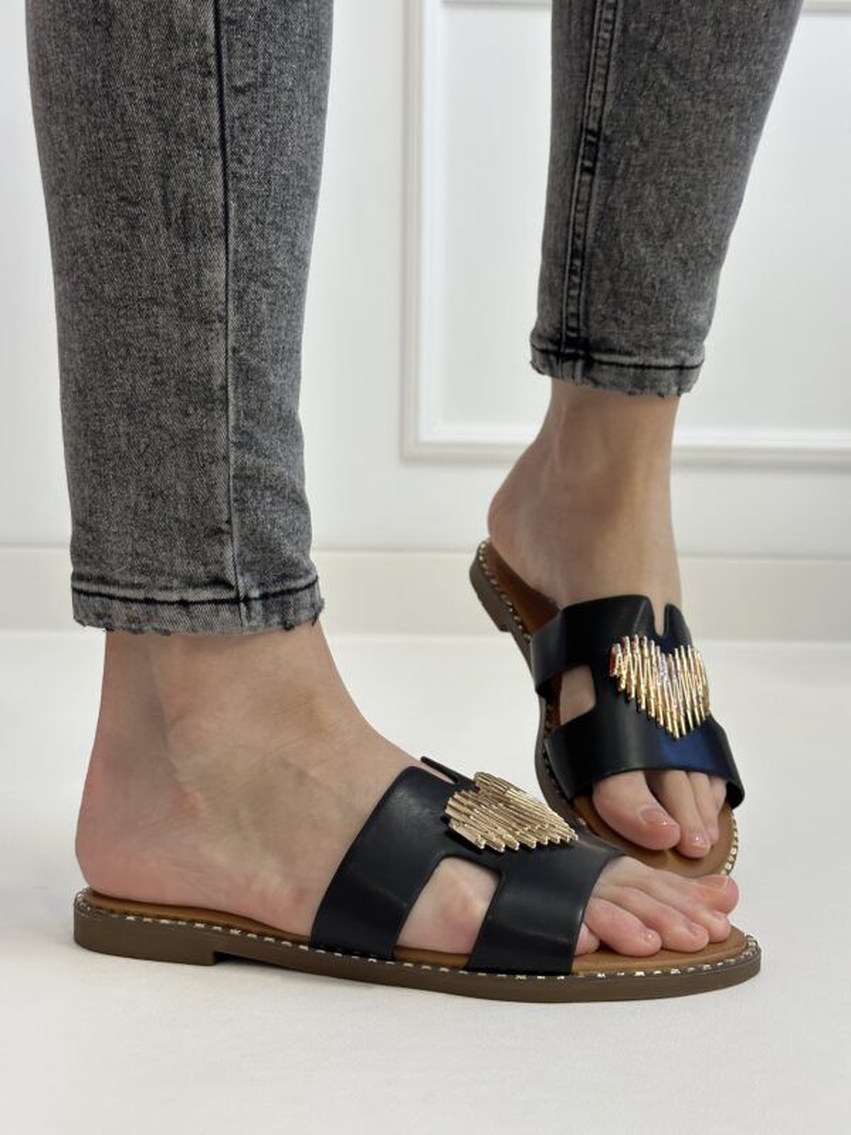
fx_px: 1573
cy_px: 568
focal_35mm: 48
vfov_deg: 39.7
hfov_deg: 30.3
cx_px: 426
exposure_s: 1/100
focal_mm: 6.86
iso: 125
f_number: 1.78
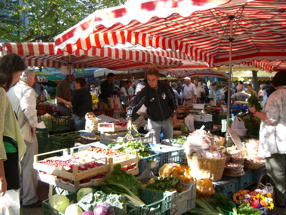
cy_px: 108
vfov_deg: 37.7
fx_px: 314
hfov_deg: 49.0
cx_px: 143
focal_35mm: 38
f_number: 2.7
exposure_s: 1/125
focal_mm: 6.2
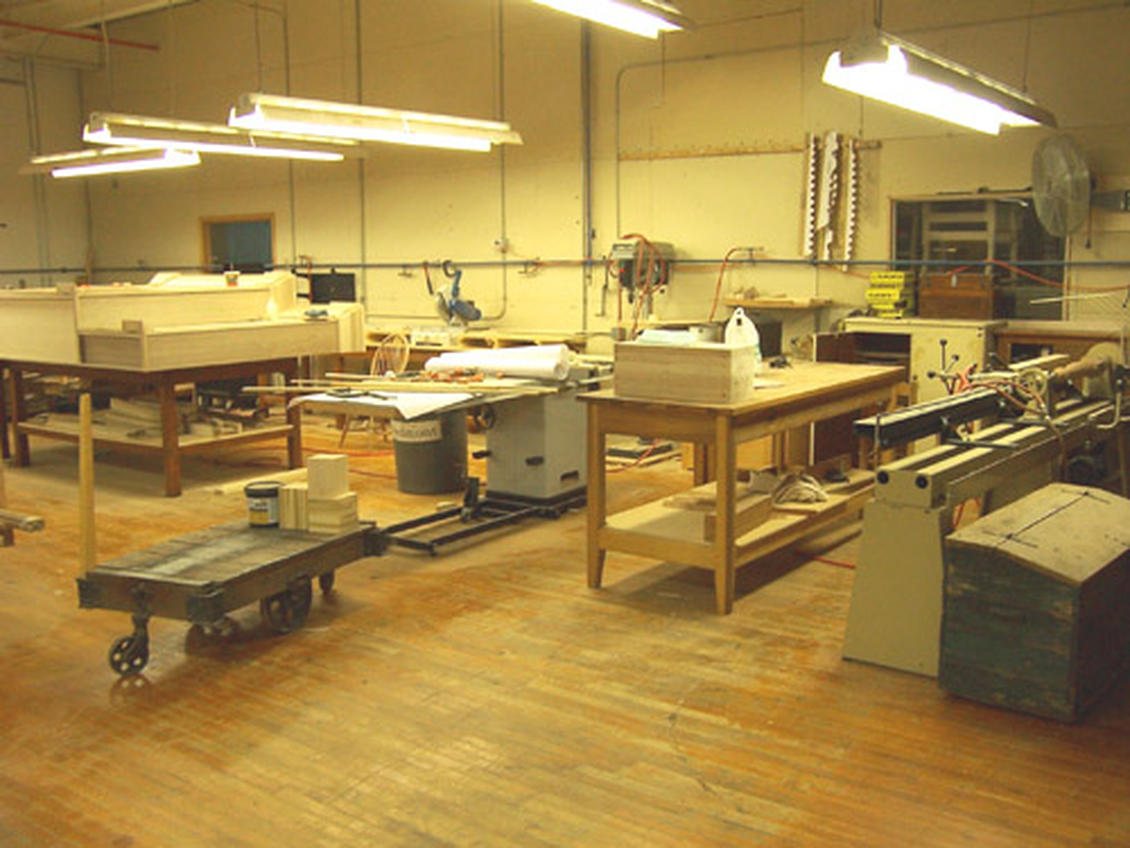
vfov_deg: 42.9
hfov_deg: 55.4
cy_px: 424
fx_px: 1077
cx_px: 565
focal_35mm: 33
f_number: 3.4
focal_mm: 5.5
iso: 140
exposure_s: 1/20
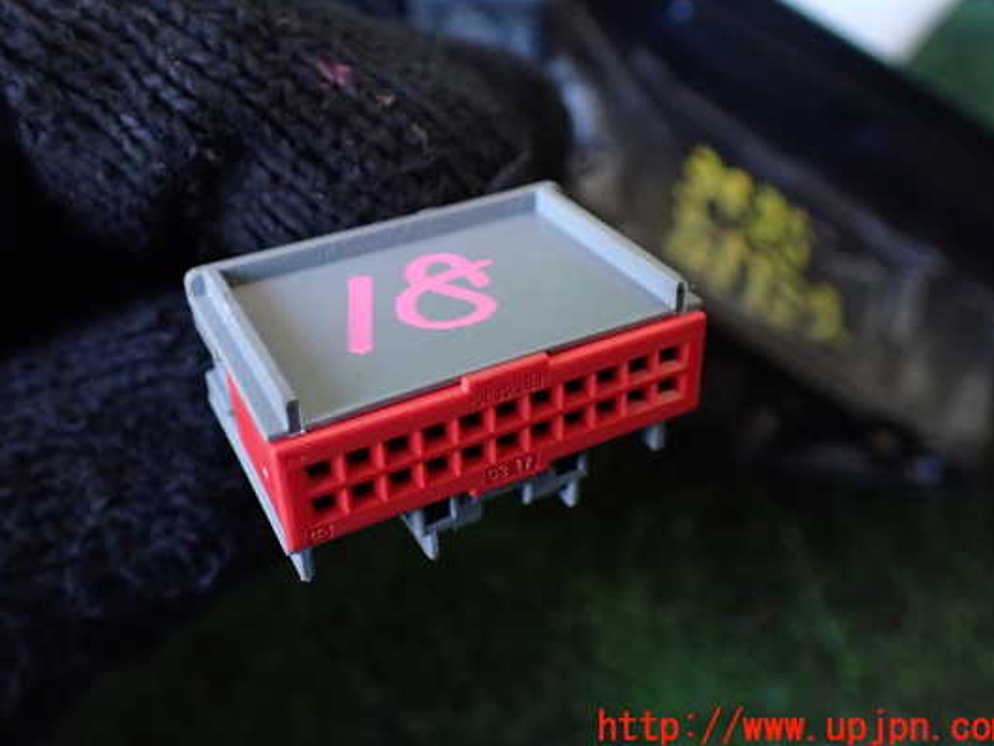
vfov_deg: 41.7
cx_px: 458
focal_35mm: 34
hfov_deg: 53.9
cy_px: 329
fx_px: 977
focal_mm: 5.4
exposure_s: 1/125
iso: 640
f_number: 2.3
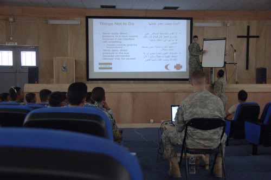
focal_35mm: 39
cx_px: 136
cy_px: 90
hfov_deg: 49.6
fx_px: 293
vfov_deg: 34.1
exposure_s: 1/30
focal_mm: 26
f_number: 3.8
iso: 800
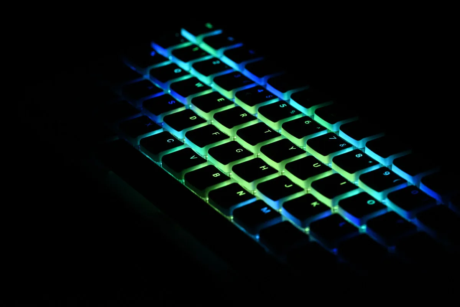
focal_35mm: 105
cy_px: 154
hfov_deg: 19.4
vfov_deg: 13.1
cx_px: 230
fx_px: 1342
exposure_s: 1/50
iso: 800
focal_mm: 105
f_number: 8
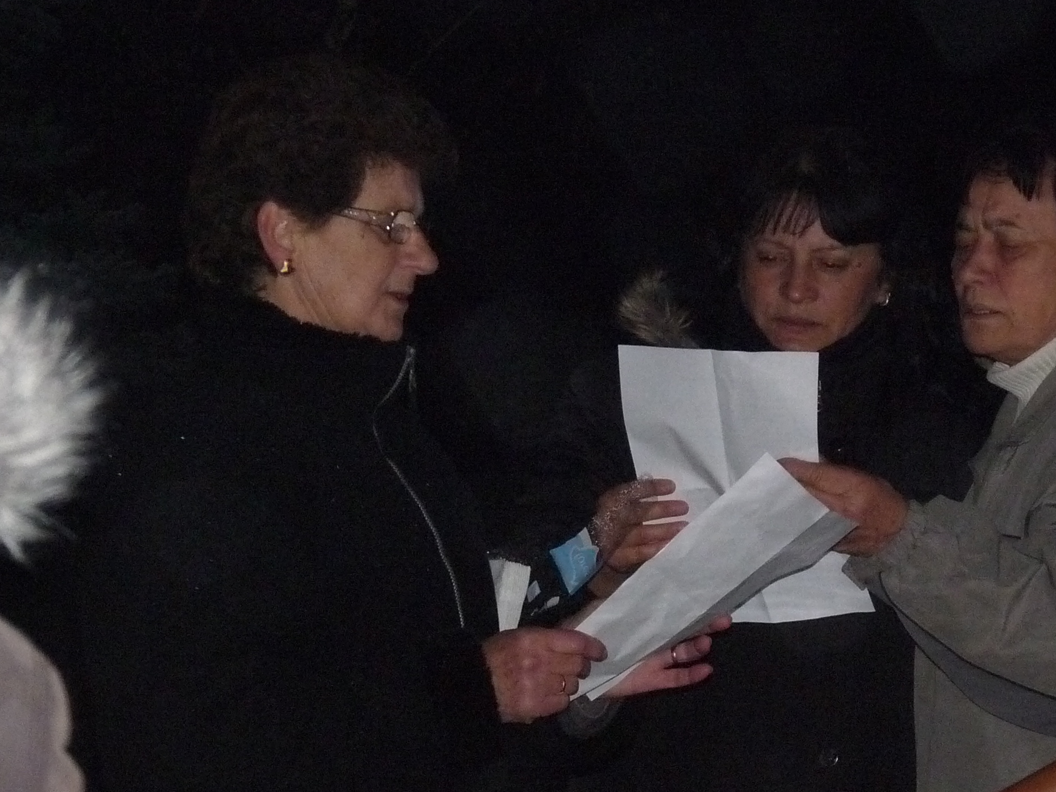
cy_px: 438
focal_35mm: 237
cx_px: 700
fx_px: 7229
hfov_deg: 8.4
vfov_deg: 6.3
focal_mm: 21.6
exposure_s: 1/125
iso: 500
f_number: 3.6
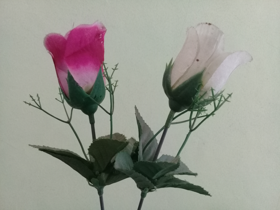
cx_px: 140
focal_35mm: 31
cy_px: 105
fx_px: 251
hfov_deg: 58.4
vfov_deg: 45.4
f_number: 2.2
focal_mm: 3.3
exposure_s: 1/33
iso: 200
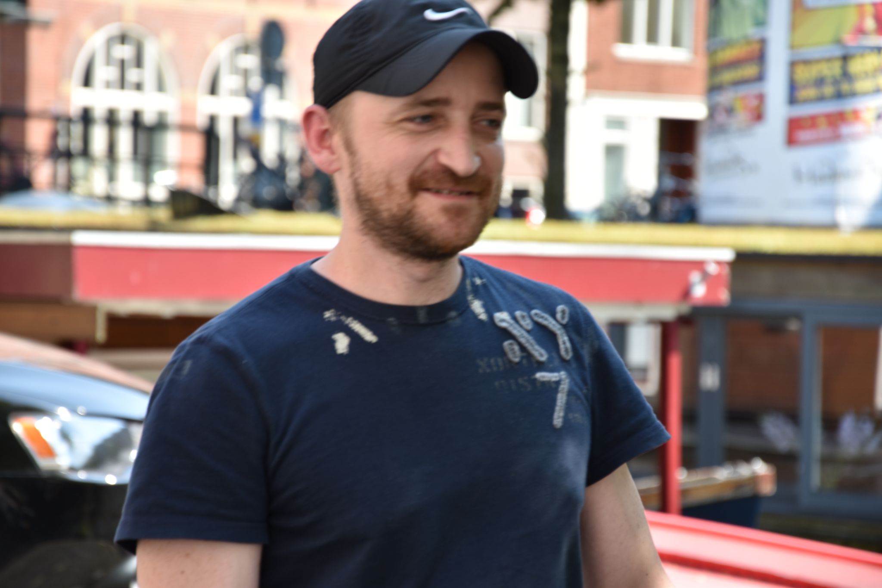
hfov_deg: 13.0
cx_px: 441
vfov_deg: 8.7
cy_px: 294
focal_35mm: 158
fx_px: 3858
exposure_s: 1/100
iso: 100
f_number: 5.6
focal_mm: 105
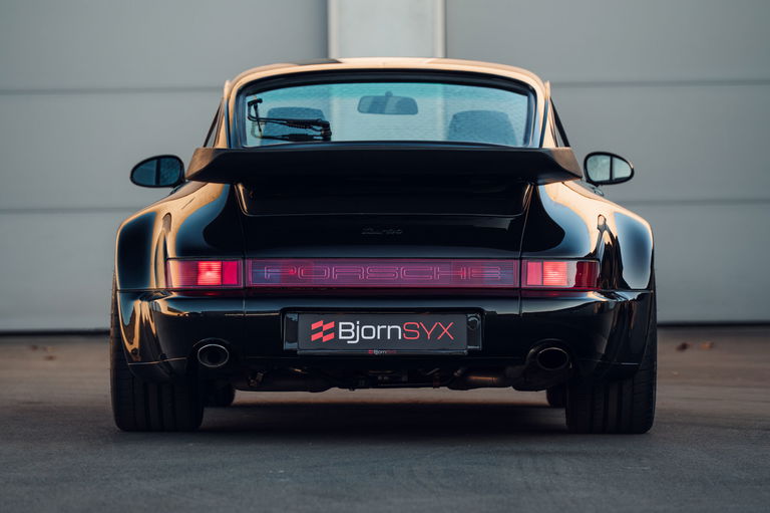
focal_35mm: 200
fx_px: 4275
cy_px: 256
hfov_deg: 10.3
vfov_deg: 6.9
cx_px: 385
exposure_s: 1/125
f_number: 5
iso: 400
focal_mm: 200
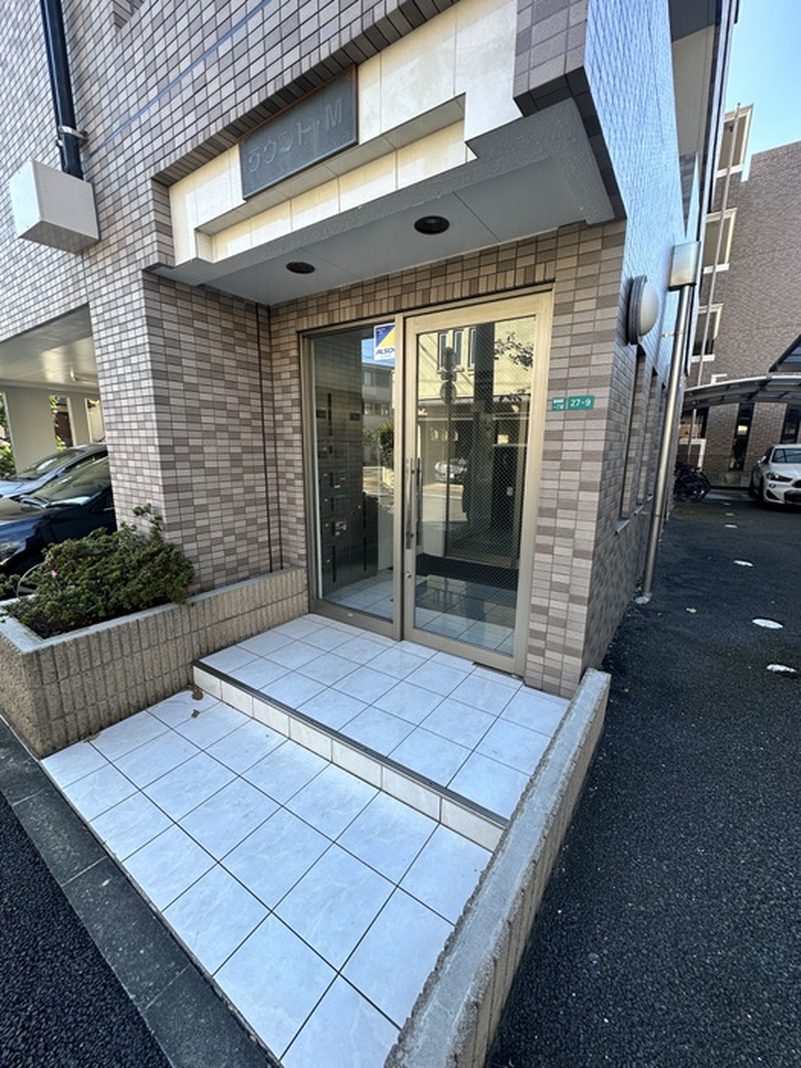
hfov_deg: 85.7
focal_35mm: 14
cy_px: 534
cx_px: 400
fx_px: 432
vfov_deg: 102.1
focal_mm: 2.22
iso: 40
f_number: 2.2
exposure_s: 1/193
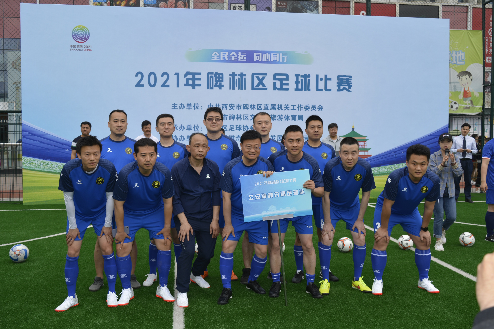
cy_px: 164
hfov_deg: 53.1
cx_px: 247
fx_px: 494
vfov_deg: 36.9
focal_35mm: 36
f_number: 6.3
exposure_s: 1/200
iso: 100
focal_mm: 24
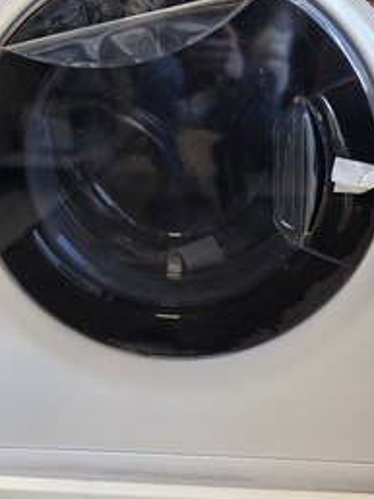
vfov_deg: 42.6
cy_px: 130
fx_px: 619
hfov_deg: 33.6
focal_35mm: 43
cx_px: 159
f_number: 1.7
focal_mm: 6.25
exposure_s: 1/100
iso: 160
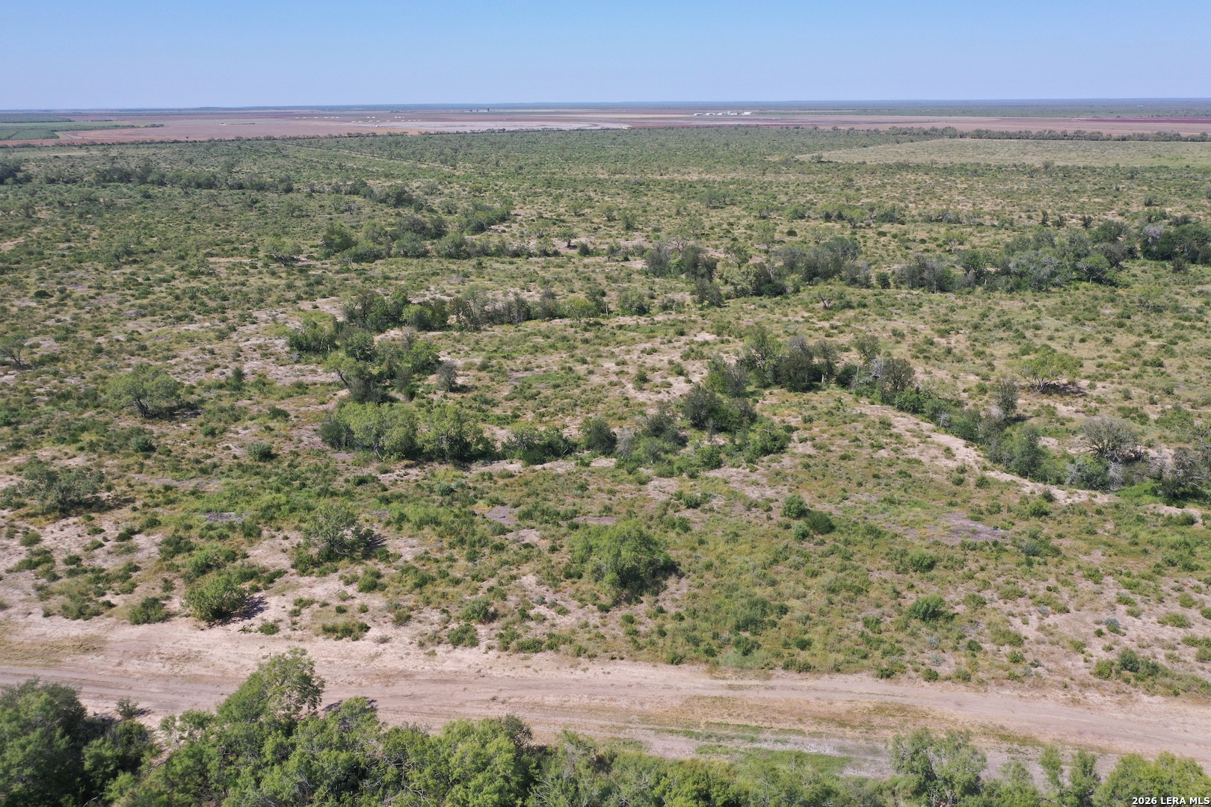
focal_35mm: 28
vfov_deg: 46.4
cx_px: 606
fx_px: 942
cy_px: 404
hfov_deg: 65.5
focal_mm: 10.26
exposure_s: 1/400
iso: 100
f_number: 5.6
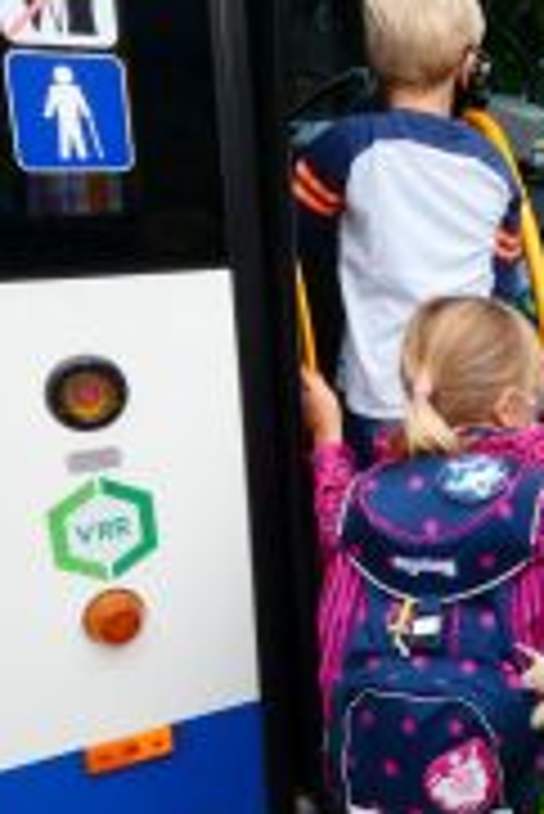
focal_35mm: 46
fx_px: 1041
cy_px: 526
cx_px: 566
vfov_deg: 42.3
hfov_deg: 27.3
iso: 160
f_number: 7.1
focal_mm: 3.6
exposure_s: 1/60
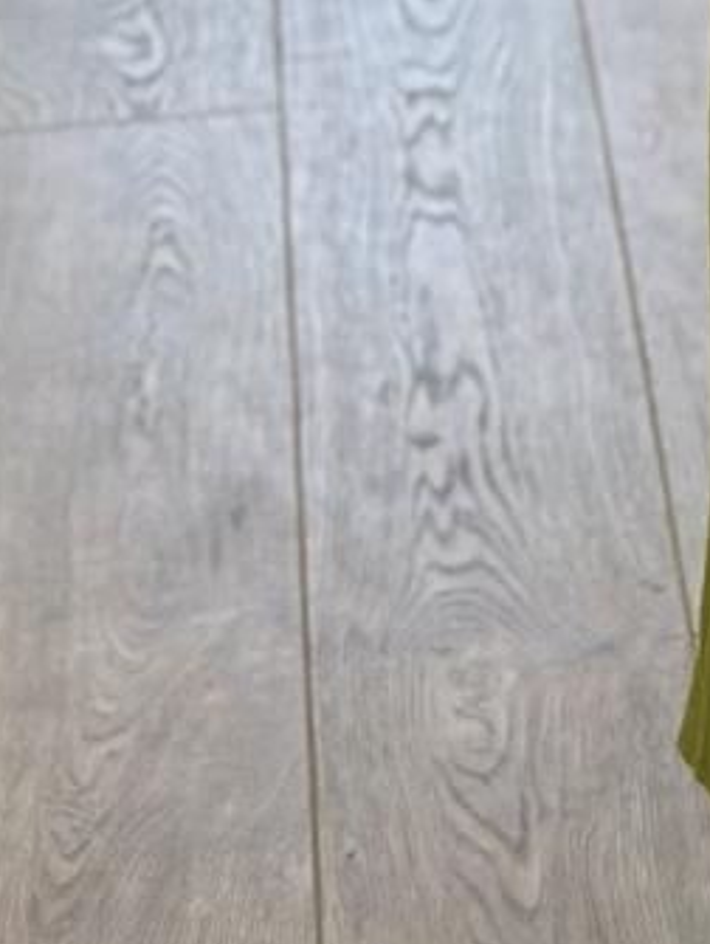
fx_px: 6251
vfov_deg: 8.4
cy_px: -589
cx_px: 1674
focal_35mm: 229
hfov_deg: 6.2
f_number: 1.78
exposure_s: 1/141
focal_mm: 6.86
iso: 64
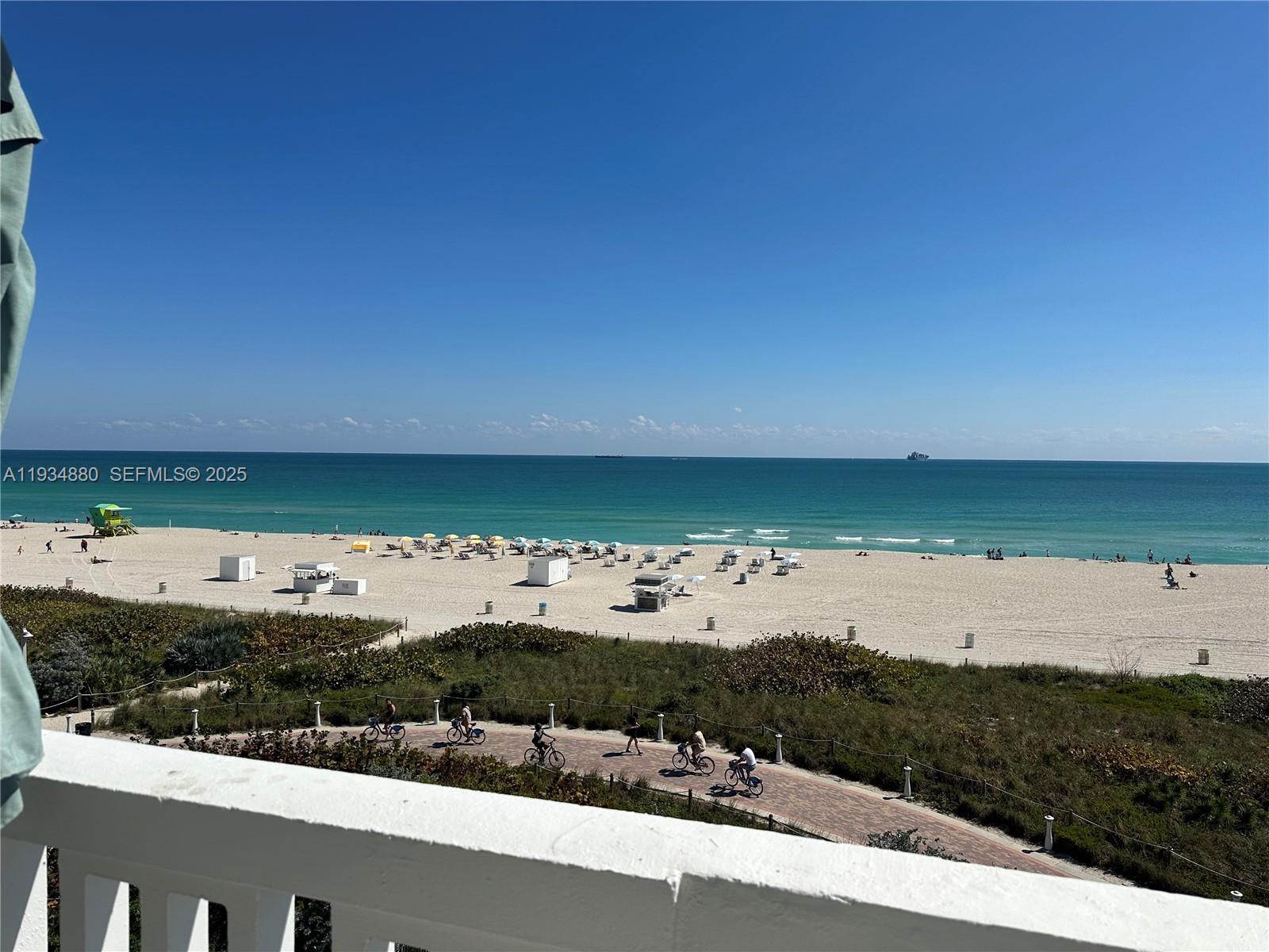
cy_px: 476
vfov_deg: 56.8
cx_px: 634
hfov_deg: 71.6
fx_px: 880
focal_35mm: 24
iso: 80
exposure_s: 1/10753
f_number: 1.78
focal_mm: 6.86
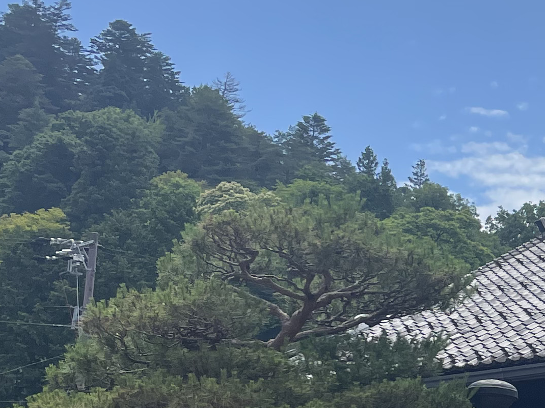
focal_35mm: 98
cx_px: 871
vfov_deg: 14.9
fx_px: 1543
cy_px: 372
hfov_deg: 17.5
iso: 32
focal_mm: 4.2
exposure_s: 1/4464
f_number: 1.6
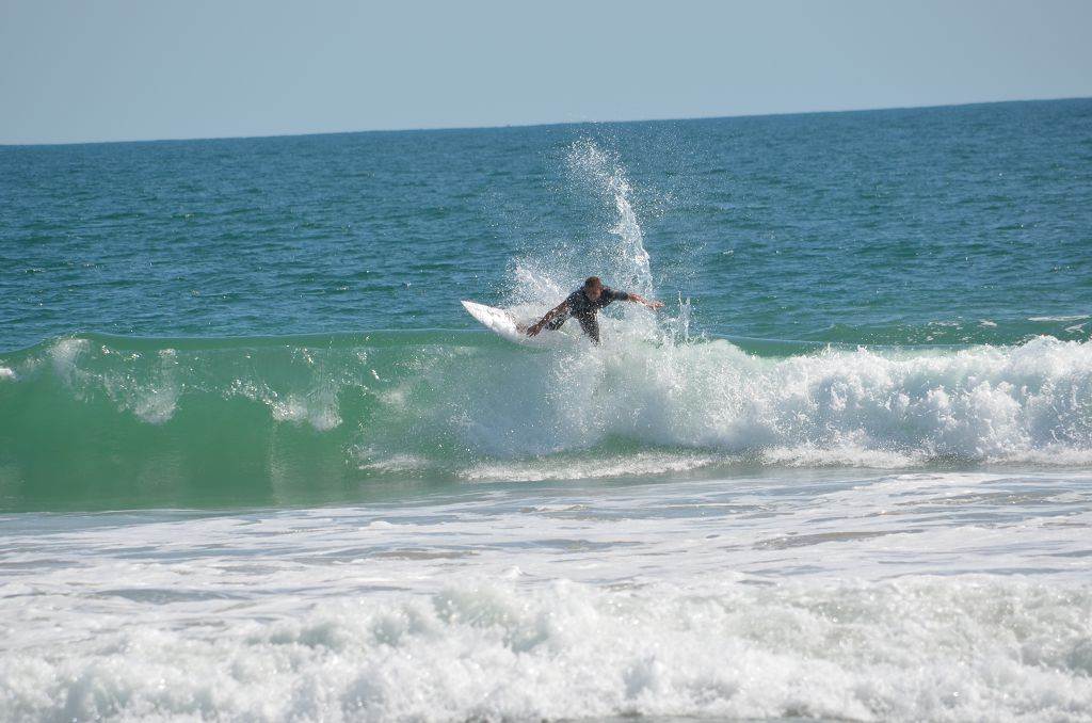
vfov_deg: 3.0
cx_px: 546
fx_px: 13620
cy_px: 362
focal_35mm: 450
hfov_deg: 4.6
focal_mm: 300
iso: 200
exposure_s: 1/1000
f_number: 8
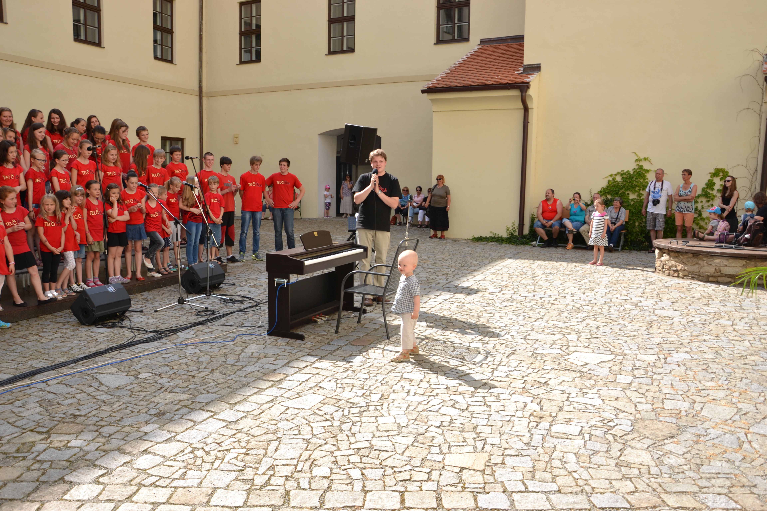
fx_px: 575
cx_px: 384
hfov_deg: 67.4
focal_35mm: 27
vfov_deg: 47.9
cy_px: 256
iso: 100
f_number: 6.3
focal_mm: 18
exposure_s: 1/200
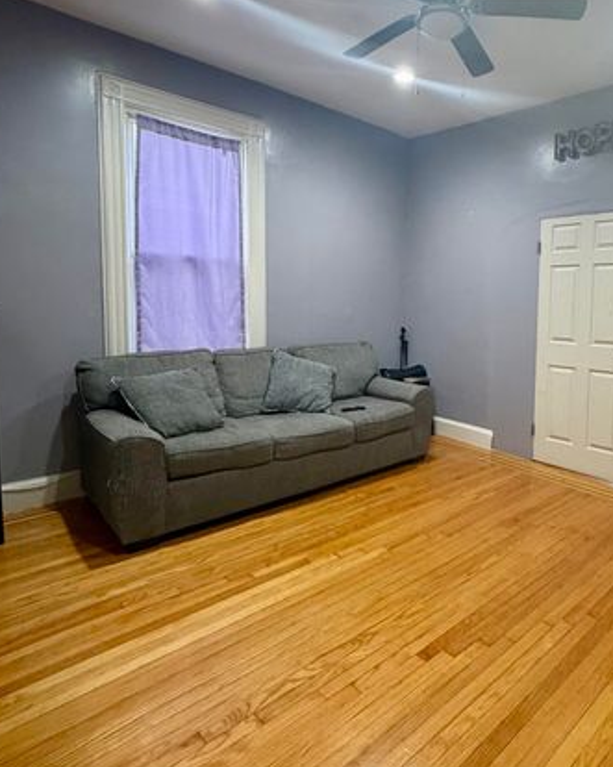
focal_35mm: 22
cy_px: 342
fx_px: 499
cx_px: 435
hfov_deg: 60.7
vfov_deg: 74.8
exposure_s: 1/60
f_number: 2.2
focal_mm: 2.22
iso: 500
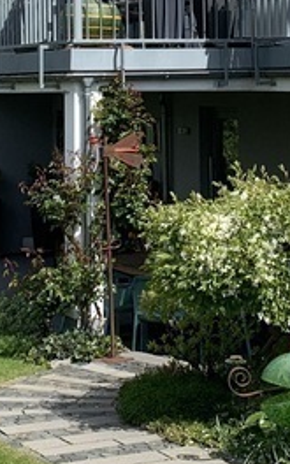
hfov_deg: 12.2
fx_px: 1353
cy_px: 9
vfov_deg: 19.0
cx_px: 170
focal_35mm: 107
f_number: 1.8
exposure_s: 1/3185
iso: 25
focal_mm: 4.25
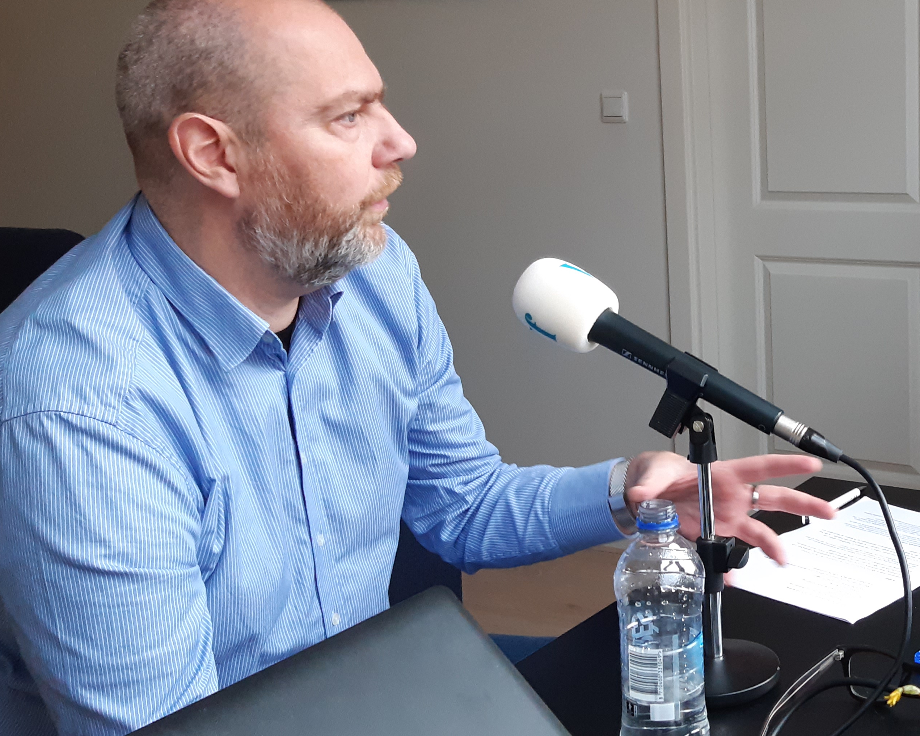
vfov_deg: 32.6
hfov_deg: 38.2
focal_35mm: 46
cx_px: 789
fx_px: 1253
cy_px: 274
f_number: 1.7
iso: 160
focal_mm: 3.92
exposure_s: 1/100
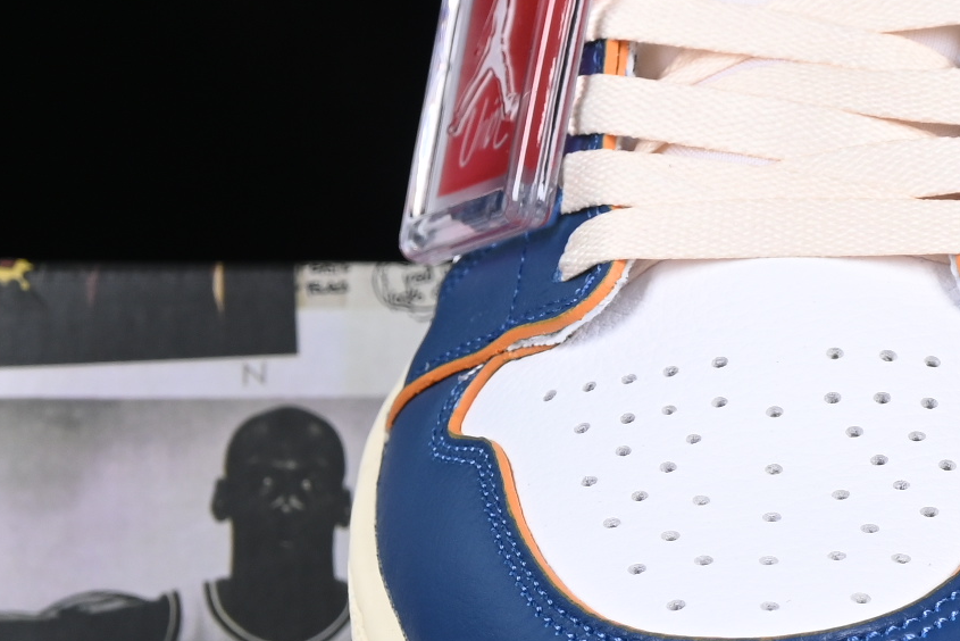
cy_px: 310
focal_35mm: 247
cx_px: 1121
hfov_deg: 8.3
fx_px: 6589
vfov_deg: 5.6
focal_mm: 50
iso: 160
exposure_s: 1/80
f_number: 7.1
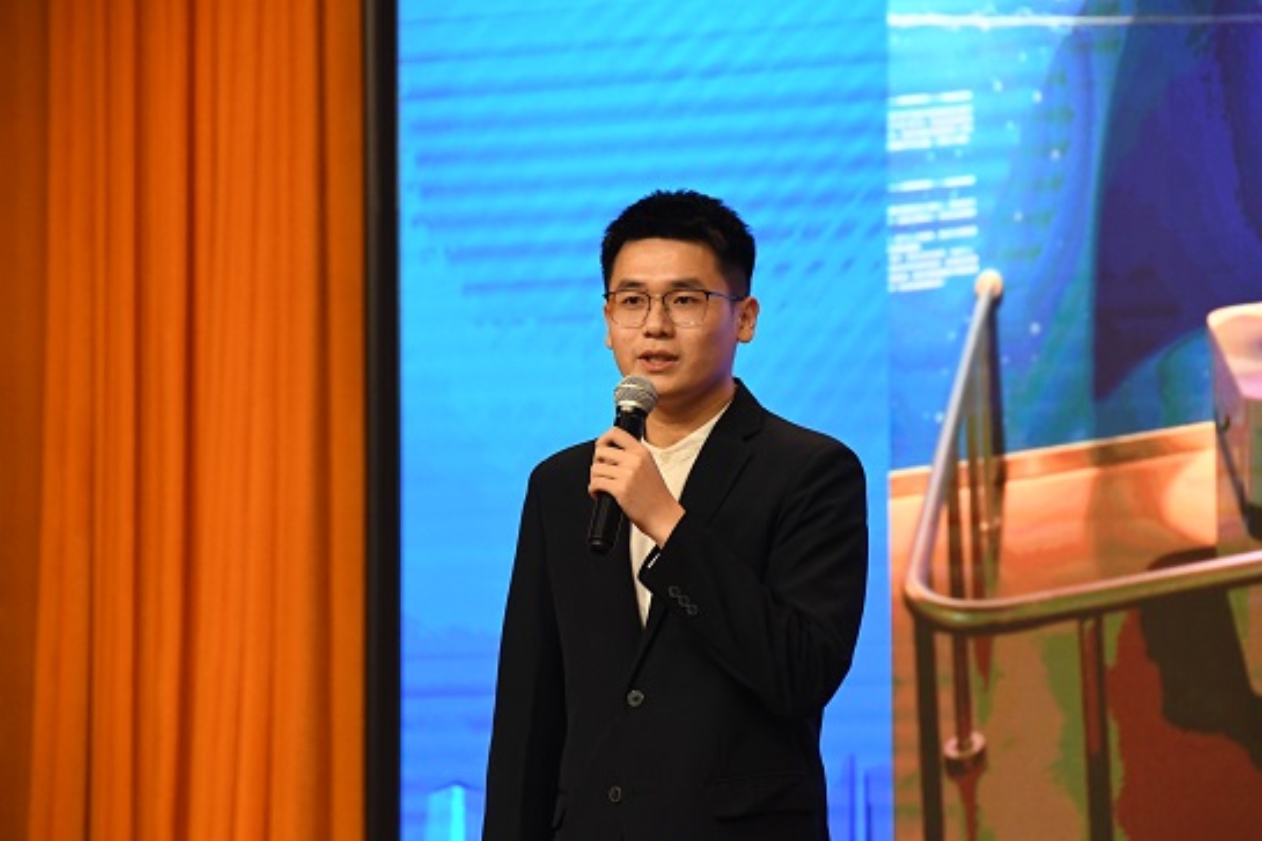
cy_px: 419
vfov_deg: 6.4
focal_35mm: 215
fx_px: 7534
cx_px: 660
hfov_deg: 9.6
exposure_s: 1/250
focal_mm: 135
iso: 3600
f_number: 5.6
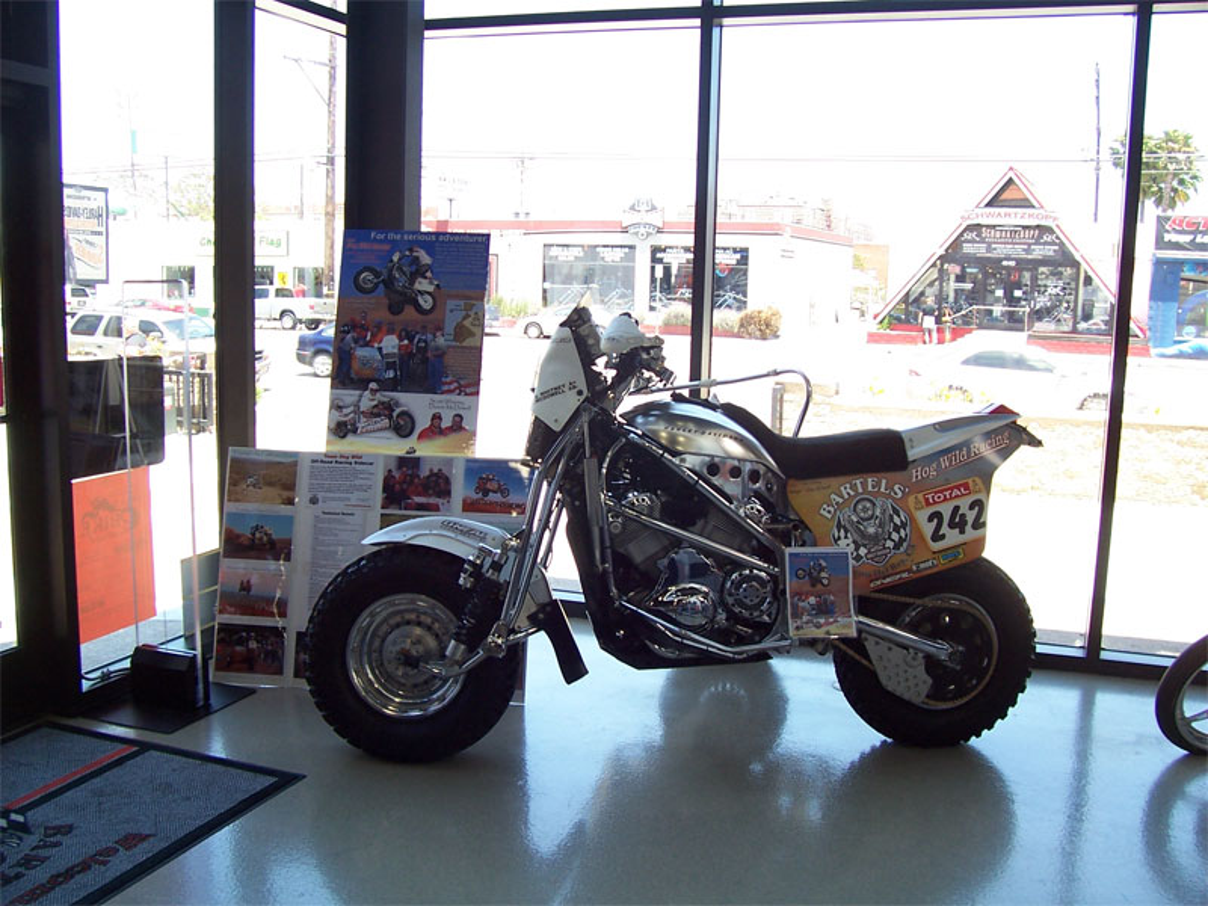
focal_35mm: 34
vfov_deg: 41.8
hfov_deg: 54.0
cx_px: 604
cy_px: 453
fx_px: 1187
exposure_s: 1/125
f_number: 2.7
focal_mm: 5.6
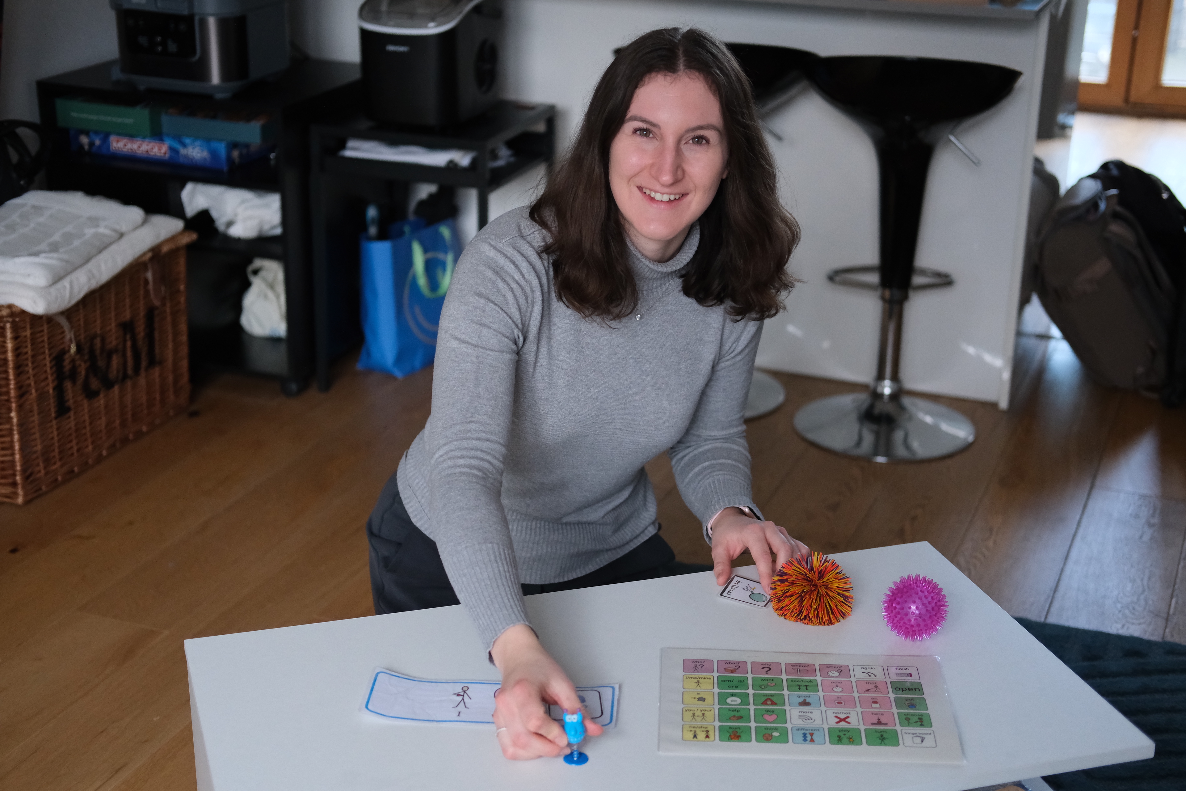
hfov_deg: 37.5
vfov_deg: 25.5
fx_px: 1746
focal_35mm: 53
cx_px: 593
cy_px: 396
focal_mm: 35
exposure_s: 1/500
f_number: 2
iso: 2000
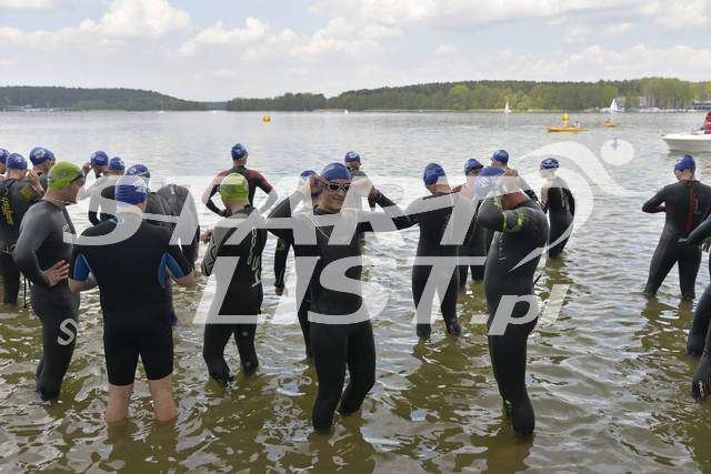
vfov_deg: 38.9
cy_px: 237
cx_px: 356
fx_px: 672
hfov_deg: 55.8
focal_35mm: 34
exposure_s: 1/1250
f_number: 5.6
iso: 400
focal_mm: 34
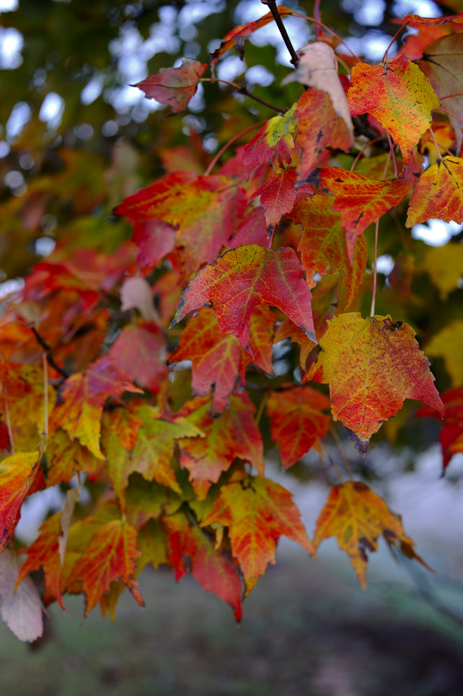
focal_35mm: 50
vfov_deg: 39.6
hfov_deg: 26.9
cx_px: 232
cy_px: 348
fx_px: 966
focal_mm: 50
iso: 200
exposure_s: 1/80
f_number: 4.5
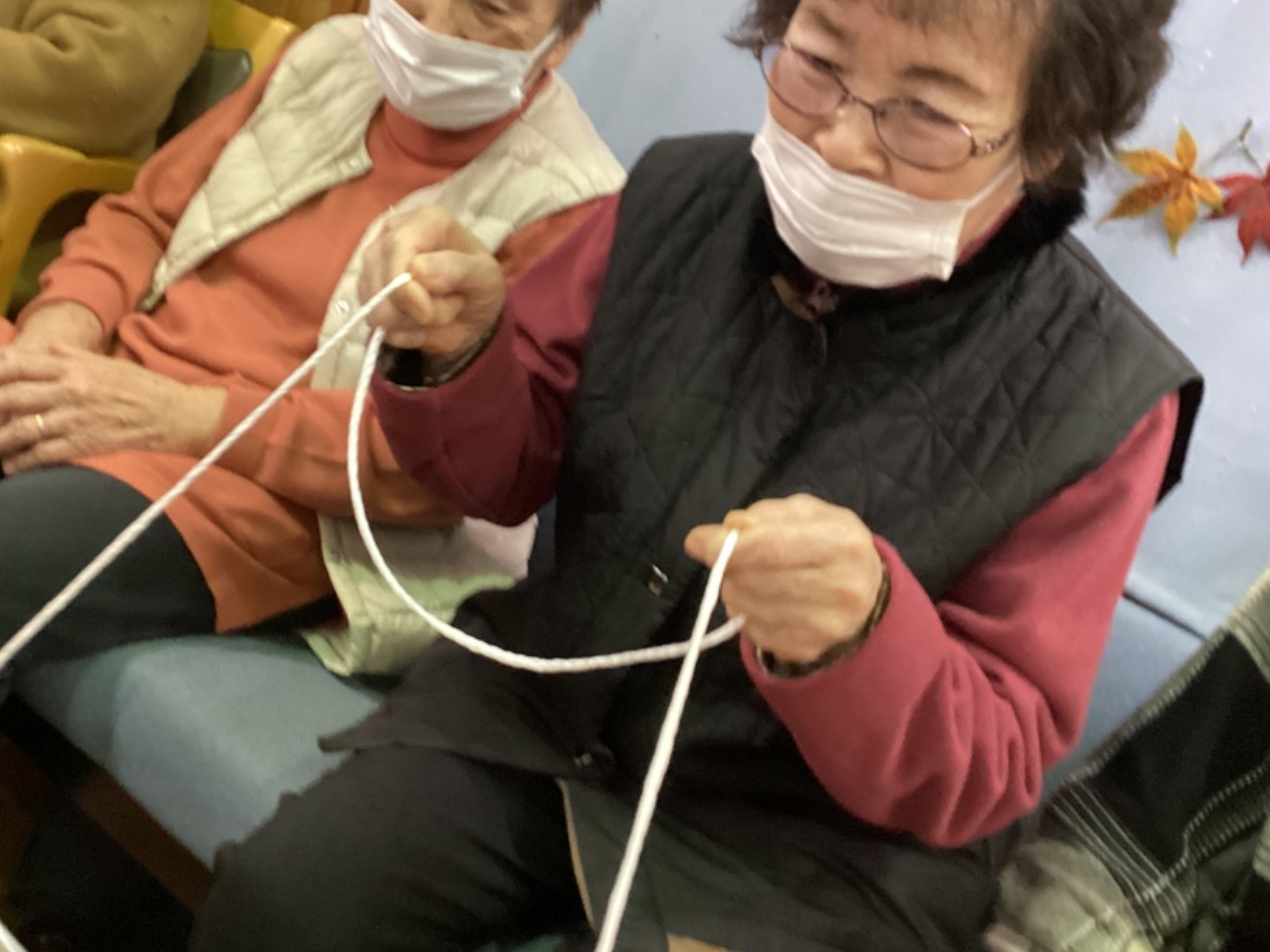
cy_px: 376
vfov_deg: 37.6
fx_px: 1394
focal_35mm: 38
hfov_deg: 48.9
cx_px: 581
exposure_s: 1/30
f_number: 2.4
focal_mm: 3.3
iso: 320
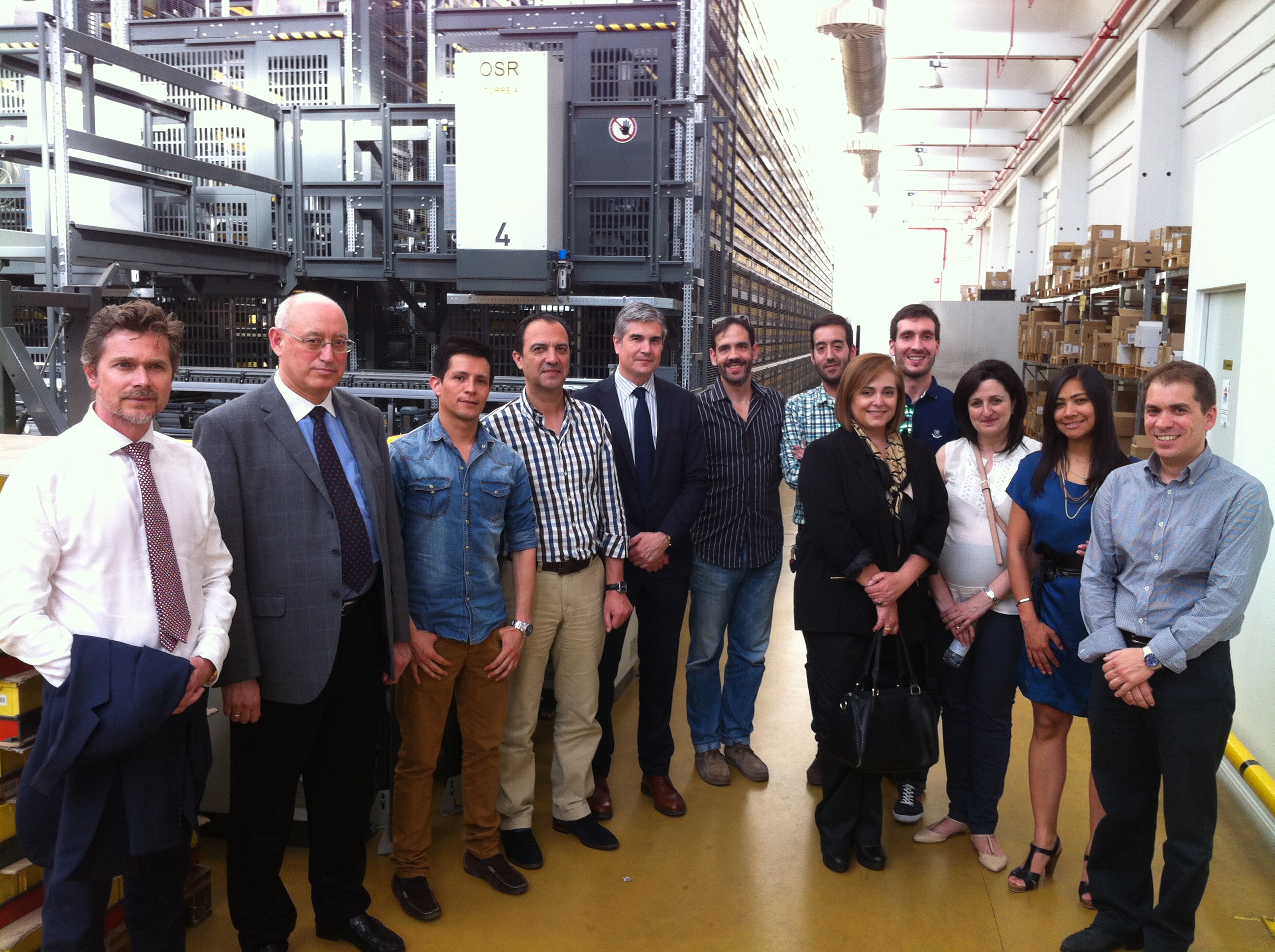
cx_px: 638
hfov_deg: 52.7
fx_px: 1287
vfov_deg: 40.6
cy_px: 476
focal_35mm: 35
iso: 100
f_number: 2.8
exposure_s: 1/40
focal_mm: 3.85
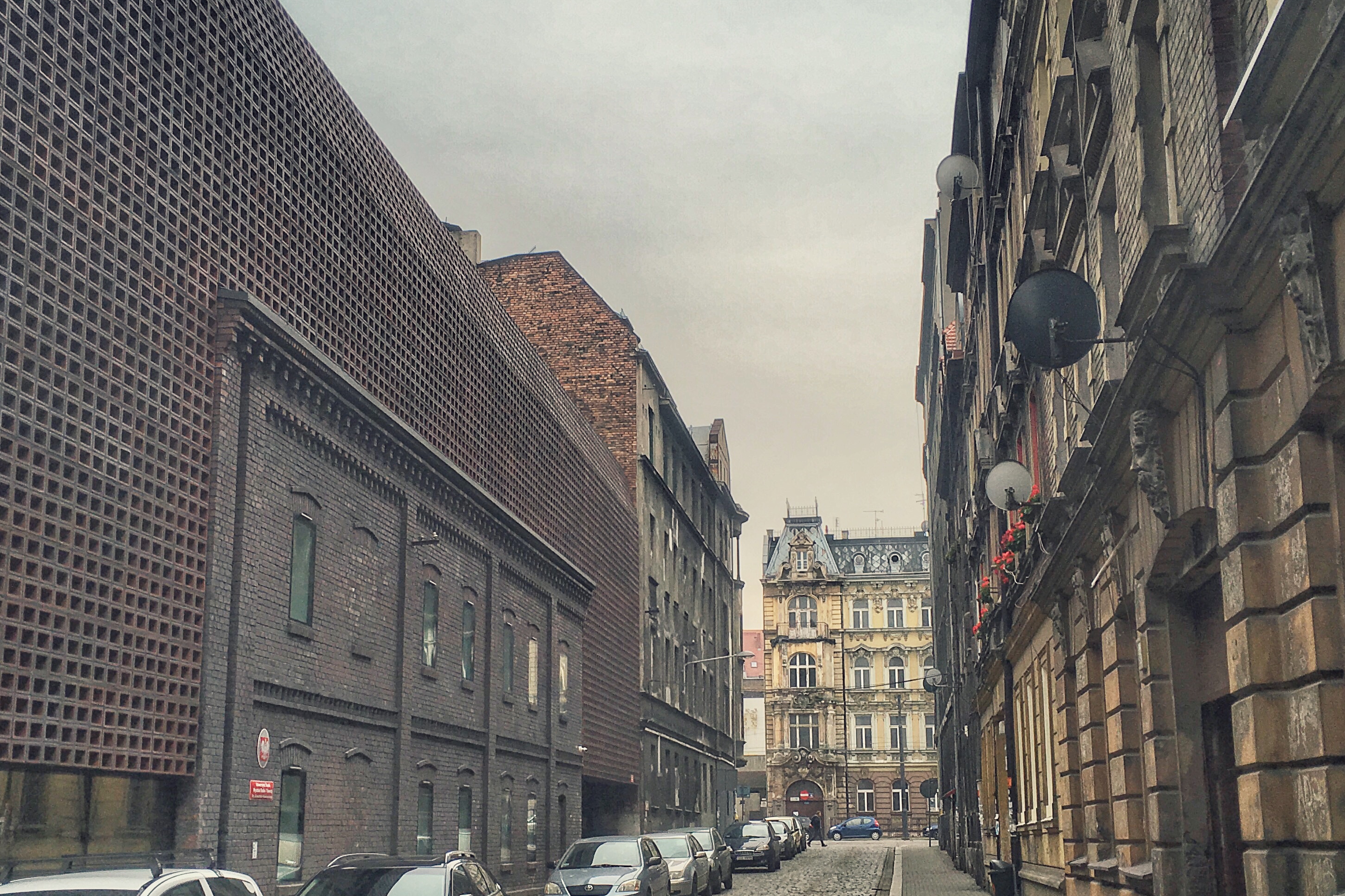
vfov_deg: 31.8
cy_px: 544
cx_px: 624
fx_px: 1569
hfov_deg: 46.4
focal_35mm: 42
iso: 25
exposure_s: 1/411
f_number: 2.2
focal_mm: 4.15
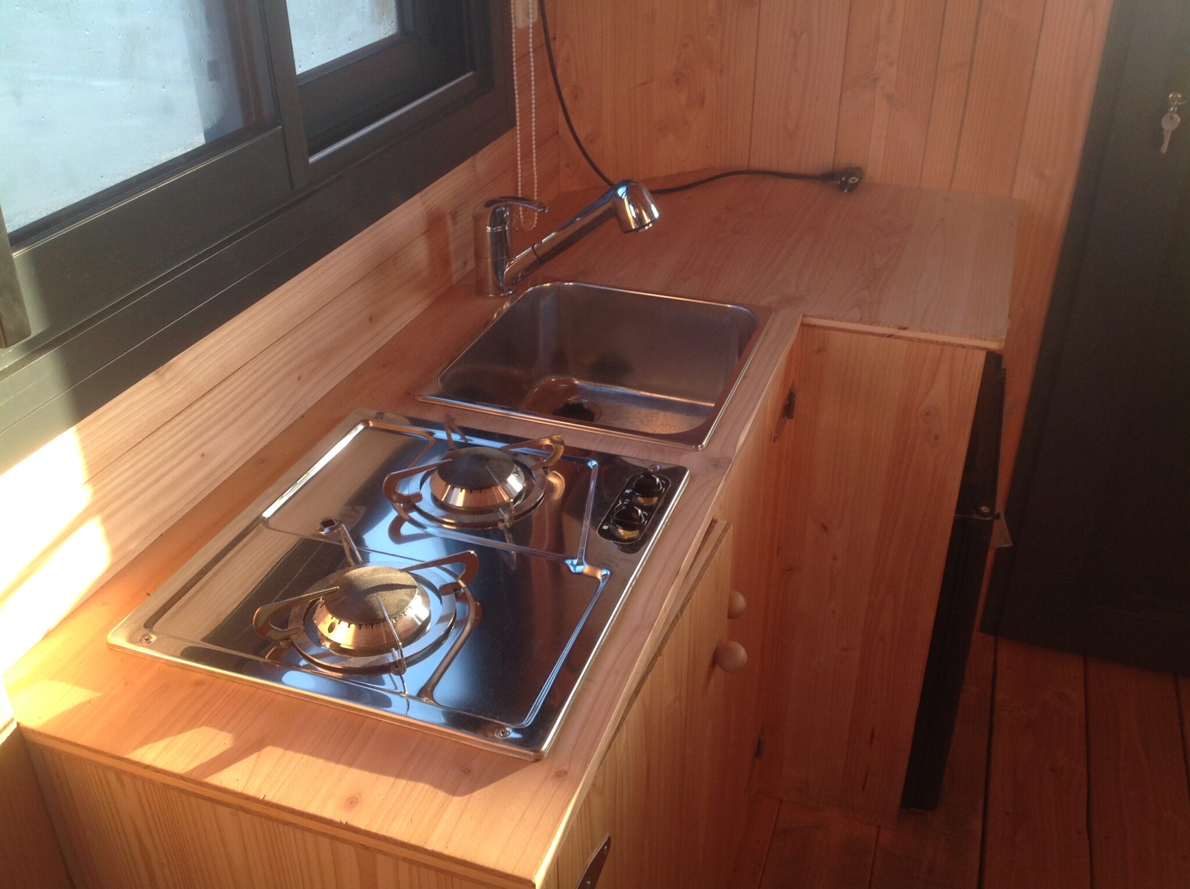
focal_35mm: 35
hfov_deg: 52.7
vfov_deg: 40.6
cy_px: 444
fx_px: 1202
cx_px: 595
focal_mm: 4.28
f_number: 2.4
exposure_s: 1/60
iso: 64
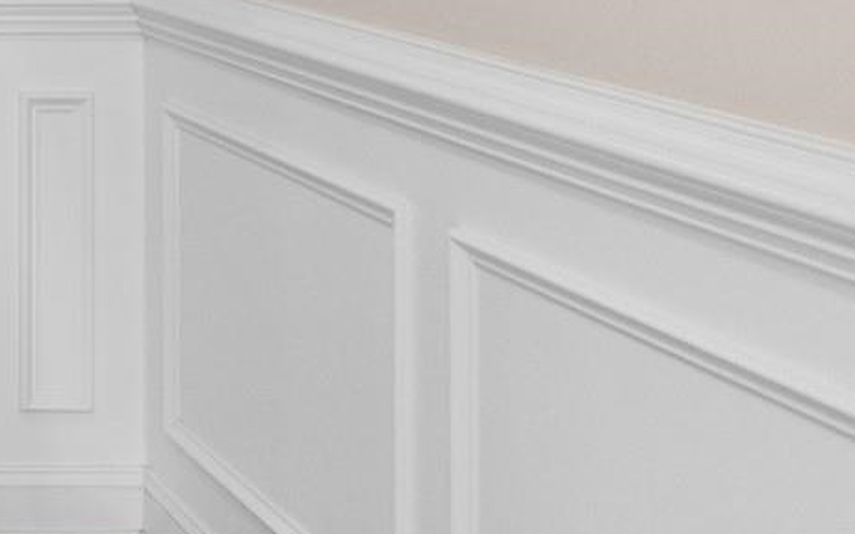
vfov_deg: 17.3
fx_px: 1584
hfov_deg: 22.7
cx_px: -525
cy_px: -261
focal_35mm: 68
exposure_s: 1/3
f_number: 4.8
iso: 100
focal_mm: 13
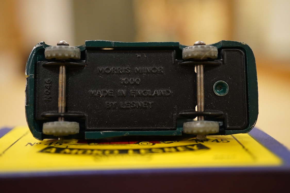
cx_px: 145
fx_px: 362
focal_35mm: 45
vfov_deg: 29.9
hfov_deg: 43.6
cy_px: 96
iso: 2500
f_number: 5.6
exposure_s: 1/160
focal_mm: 30
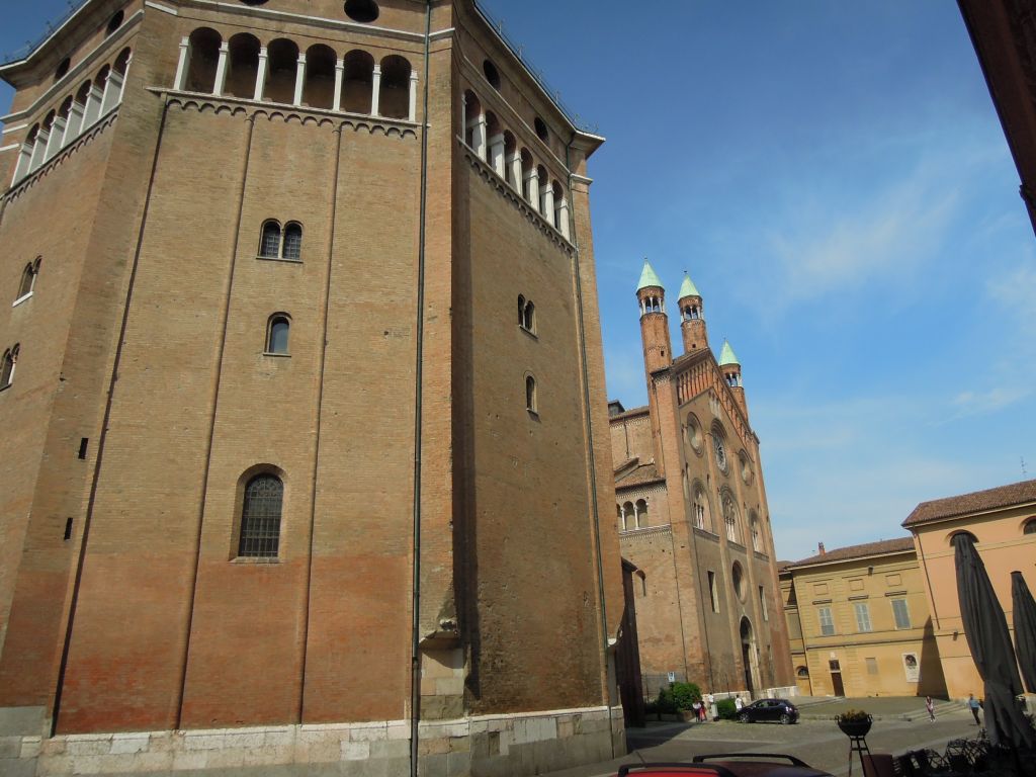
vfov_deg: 56.8
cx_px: 518
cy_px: 388
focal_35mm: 24
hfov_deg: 71.6
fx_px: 718
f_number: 4.5
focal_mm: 4.3
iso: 160
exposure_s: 1/1600
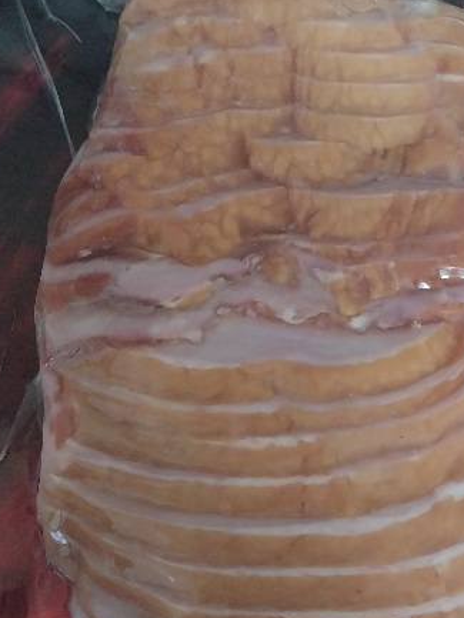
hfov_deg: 29.5
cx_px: 300
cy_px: 417
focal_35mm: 49
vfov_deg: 38.4
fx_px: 875
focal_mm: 4
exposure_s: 1/24
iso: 640
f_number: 1.8
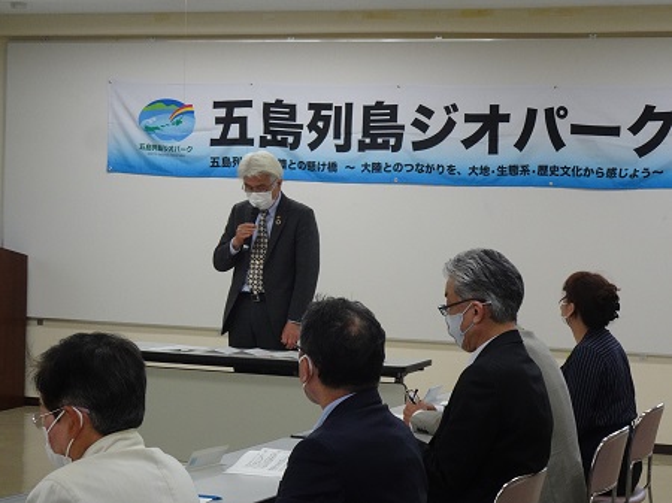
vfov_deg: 16.2
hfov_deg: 21.5
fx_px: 1766
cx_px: 336
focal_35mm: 91
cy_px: 252
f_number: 5
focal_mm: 14.29
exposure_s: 1/100
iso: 640
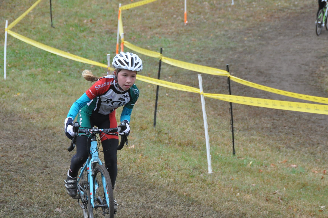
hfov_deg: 13.3
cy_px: 117
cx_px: 167
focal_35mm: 155
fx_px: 1411
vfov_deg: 8.8
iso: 900
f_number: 5.3
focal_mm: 90
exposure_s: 1/500
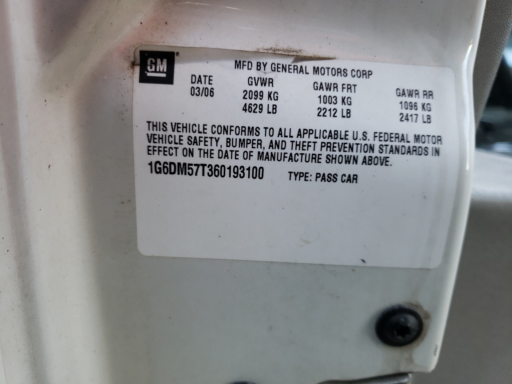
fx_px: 385
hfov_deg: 67.3
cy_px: 192
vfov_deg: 53.1
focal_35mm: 26
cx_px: 256
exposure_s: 1/120
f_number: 1.5
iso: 83
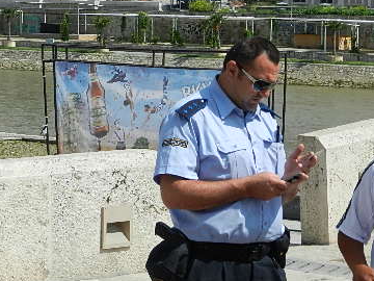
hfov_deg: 12.2
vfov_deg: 9.2
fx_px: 1750
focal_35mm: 162
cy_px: 184
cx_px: 296
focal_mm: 16.3
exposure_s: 1/1250
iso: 160
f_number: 4.9
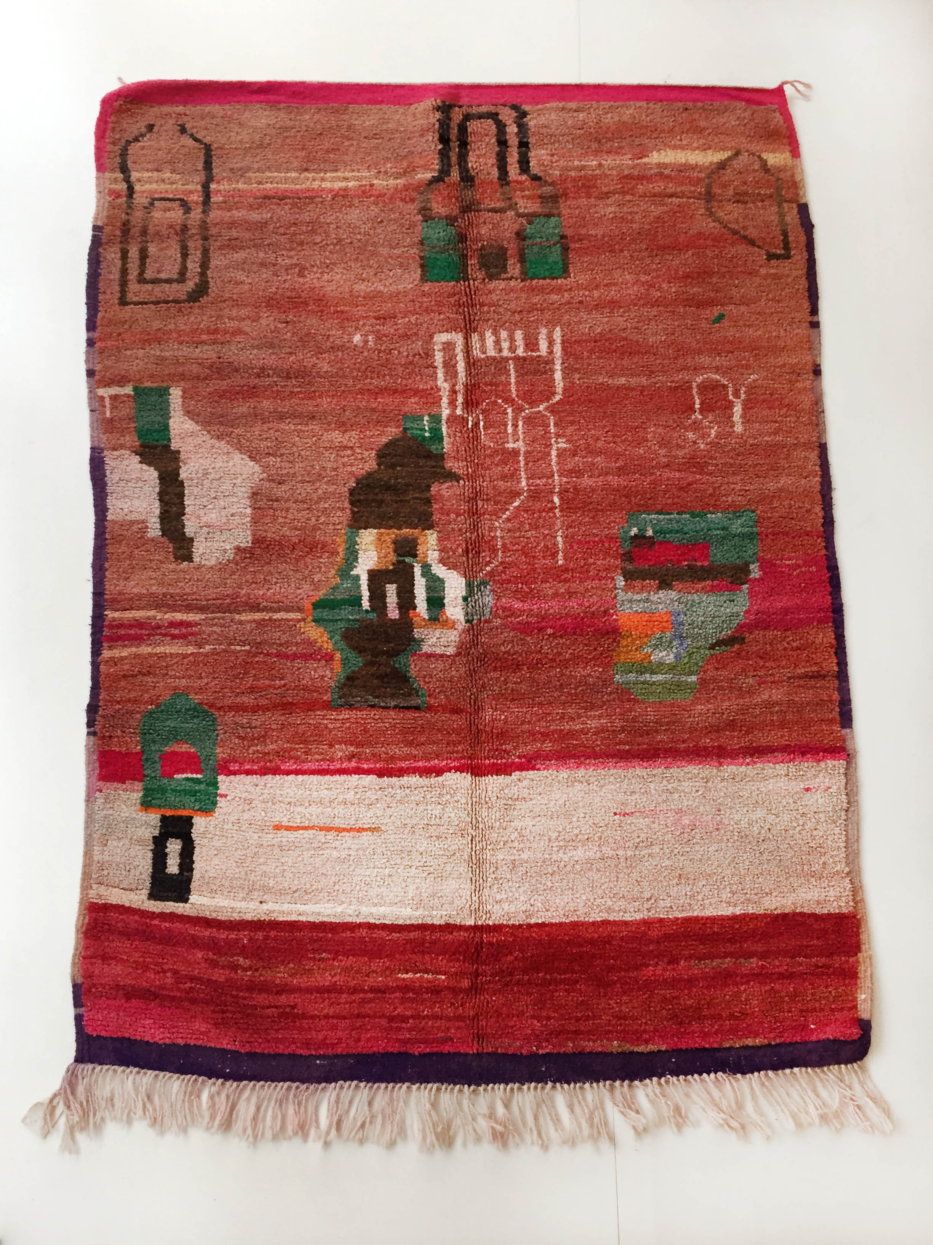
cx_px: 466
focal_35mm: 29
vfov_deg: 61.7
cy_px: 622
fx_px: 1042
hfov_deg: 48.2
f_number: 2.2
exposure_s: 1/33
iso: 80
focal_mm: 4.15
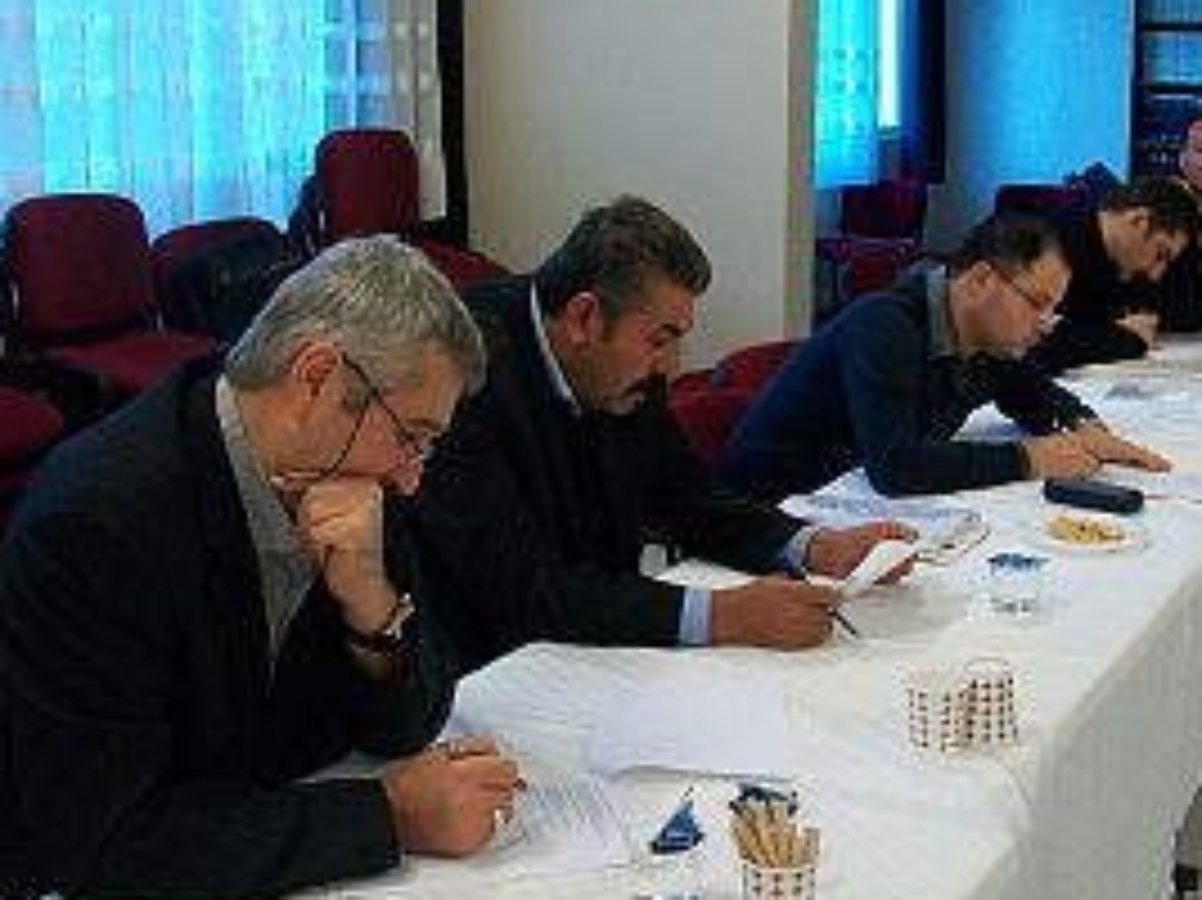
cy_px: 400
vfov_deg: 28.5
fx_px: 1770
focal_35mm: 51
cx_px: 819
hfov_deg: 37.0
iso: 160
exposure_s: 1/20
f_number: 2.8
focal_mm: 5.7
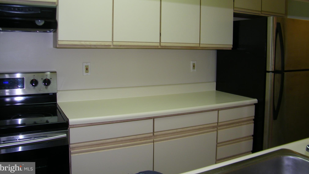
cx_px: 154
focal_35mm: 31
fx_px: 254
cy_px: 57
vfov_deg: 37.4
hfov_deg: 62.6
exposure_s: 1/30
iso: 80
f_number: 3.5
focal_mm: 5
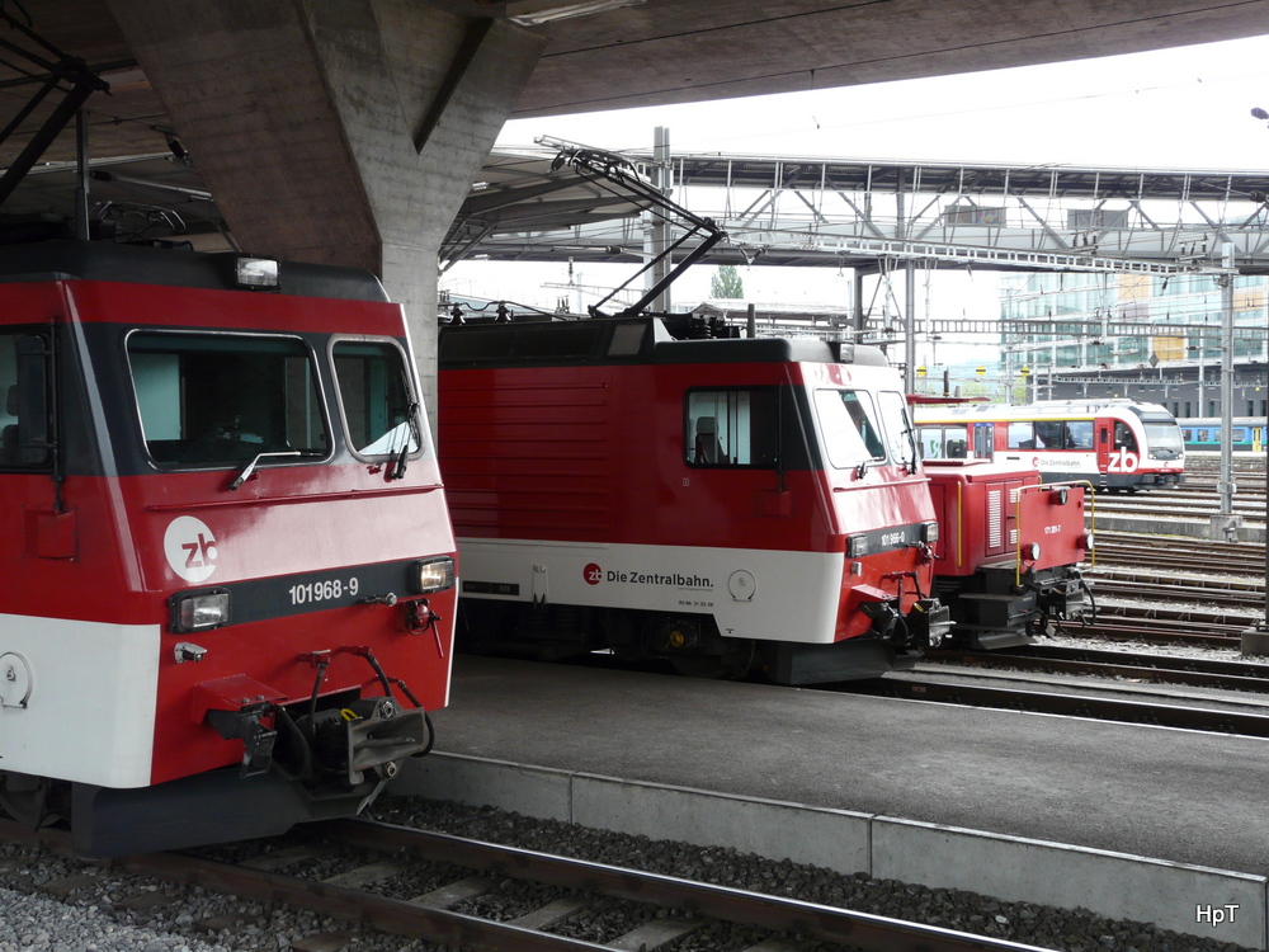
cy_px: 476
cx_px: 634
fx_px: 1576
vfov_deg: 33.6
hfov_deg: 43.9
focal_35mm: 43
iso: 125
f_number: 3.2
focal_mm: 7
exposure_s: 1/160
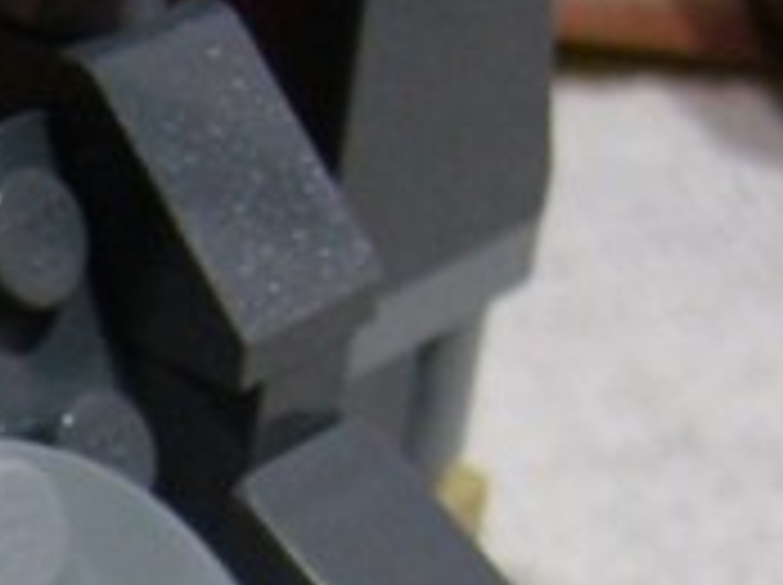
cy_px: 986
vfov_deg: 10.9
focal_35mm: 129
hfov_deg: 14.1
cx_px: -464
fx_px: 2914
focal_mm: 5.8
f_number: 2.8
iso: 200
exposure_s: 1/8
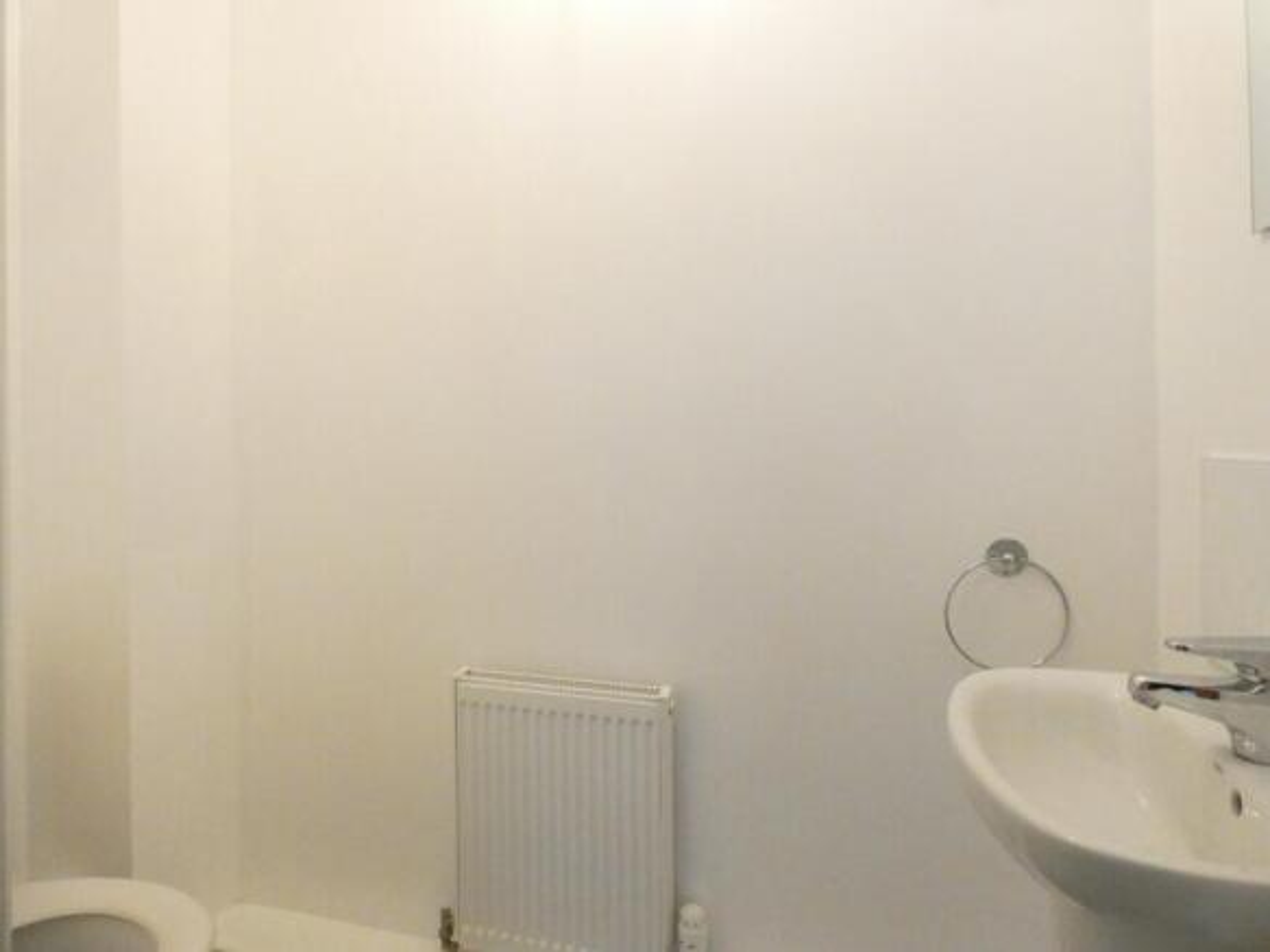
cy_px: 476
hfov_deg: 81.8
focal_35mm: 20
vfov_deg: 66.0
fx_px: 734
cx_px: 635
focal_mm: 3.6
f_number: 2.8
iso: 1250
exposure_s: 1/125
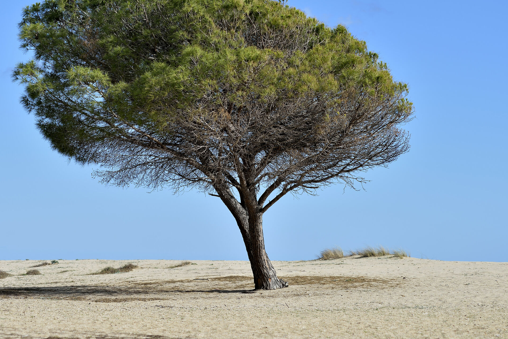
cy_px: 134
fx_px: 1863
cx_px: 242
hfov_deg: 15.5
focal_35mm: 132
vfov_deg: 10.4
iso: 100
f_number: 4
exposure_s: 1/1000
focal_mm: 105
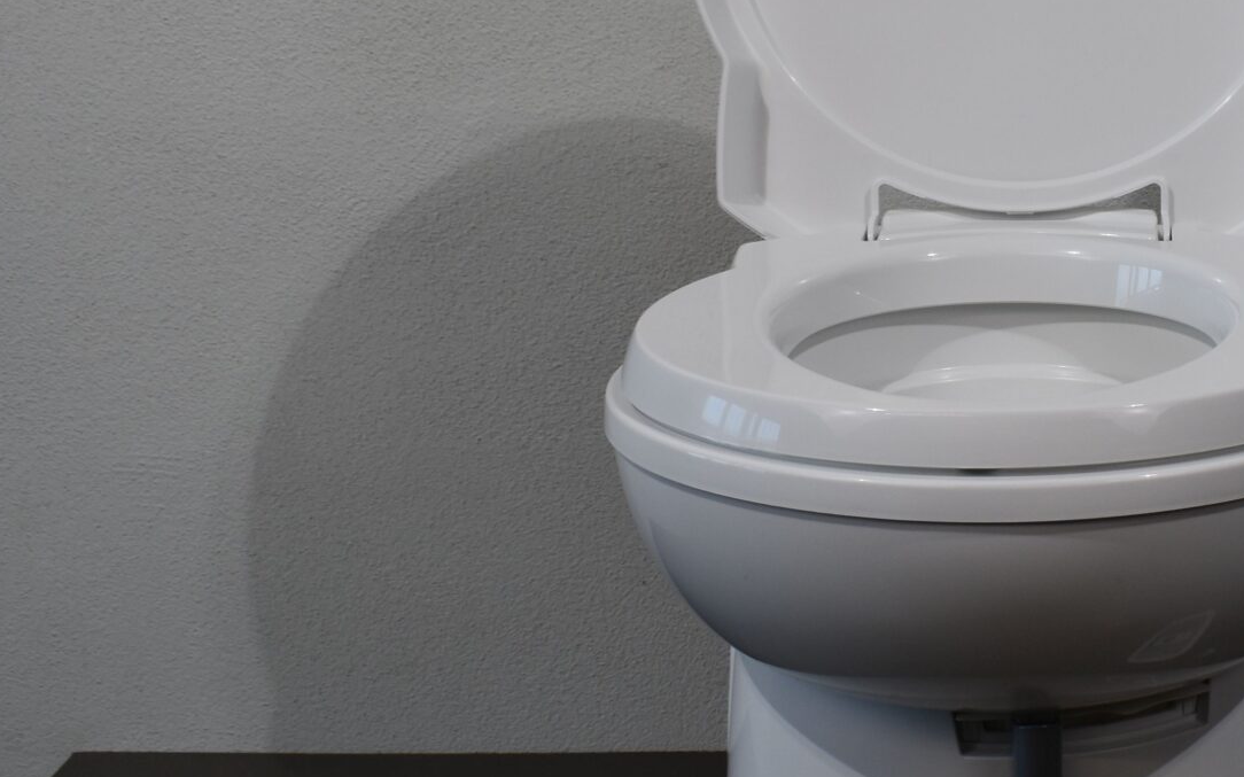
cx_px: 1111
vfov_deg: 20.0
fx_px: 2203
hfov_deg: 30.2
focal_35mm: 65
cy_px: 405
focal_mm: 18
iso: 220
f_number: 5.6
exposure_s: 1/125
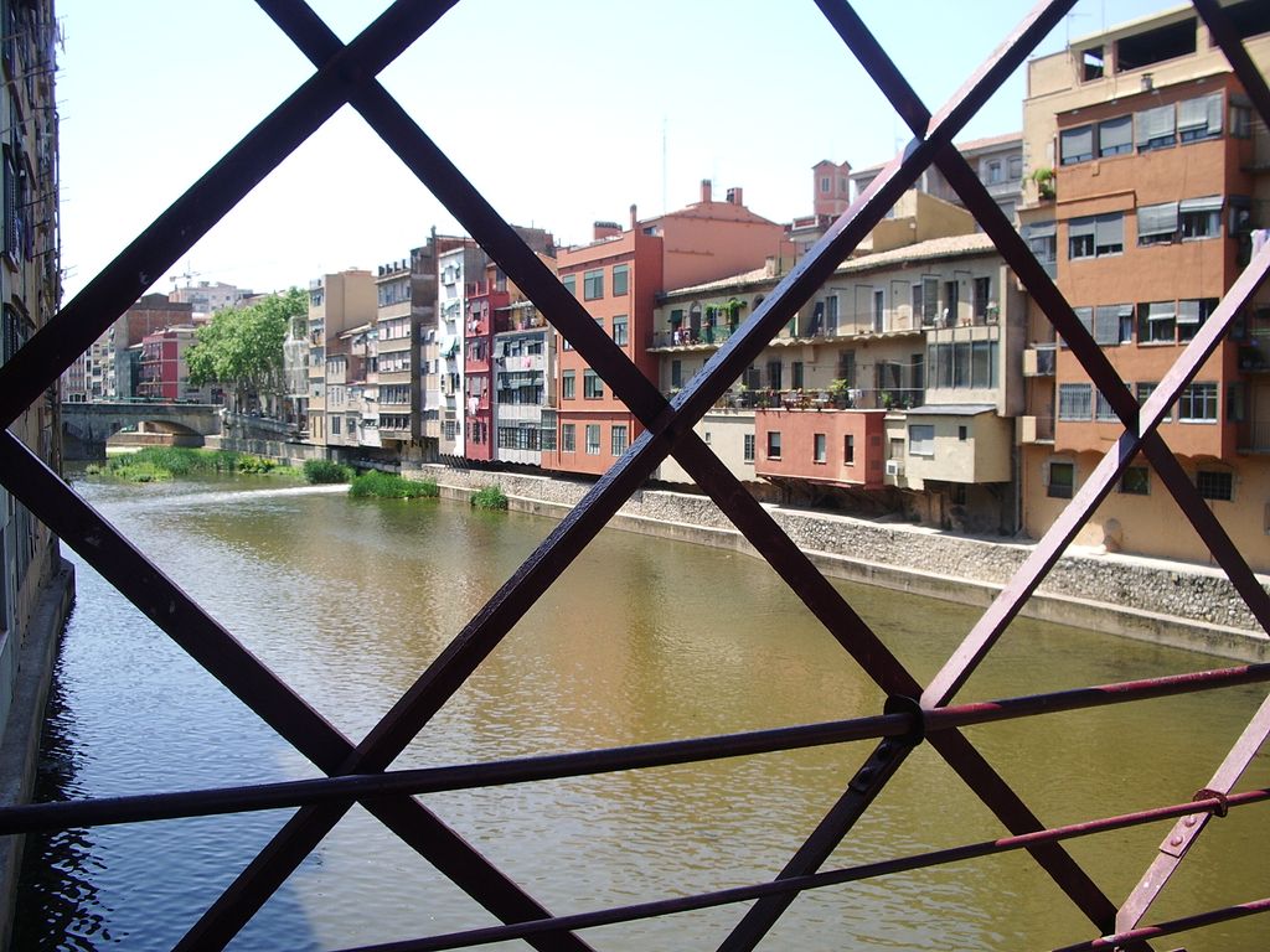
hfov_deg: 52.6
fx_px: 1284
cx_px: 635
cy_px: 476
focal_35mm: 35
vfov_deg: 40.7
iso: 50
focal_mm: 5.8
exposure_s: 1/200
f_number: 4.3
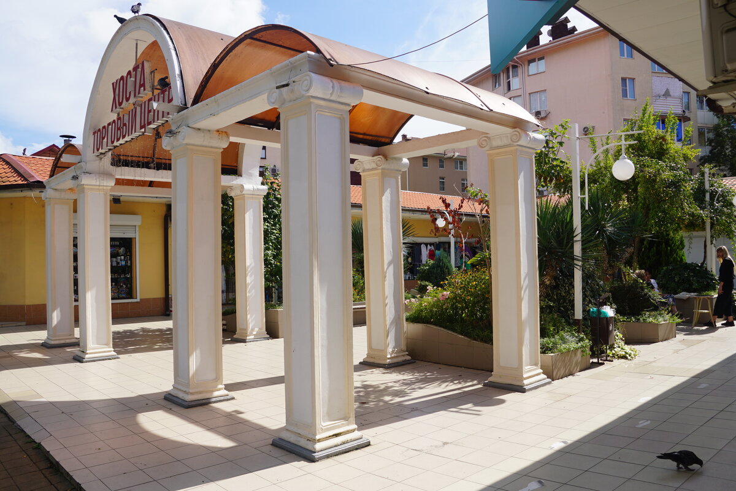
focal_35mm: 27
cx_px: 368
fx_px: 552
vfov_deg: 48.0
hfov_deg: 67.4
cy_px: 246
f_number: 10
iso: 100
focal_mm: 18
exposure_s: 1/160
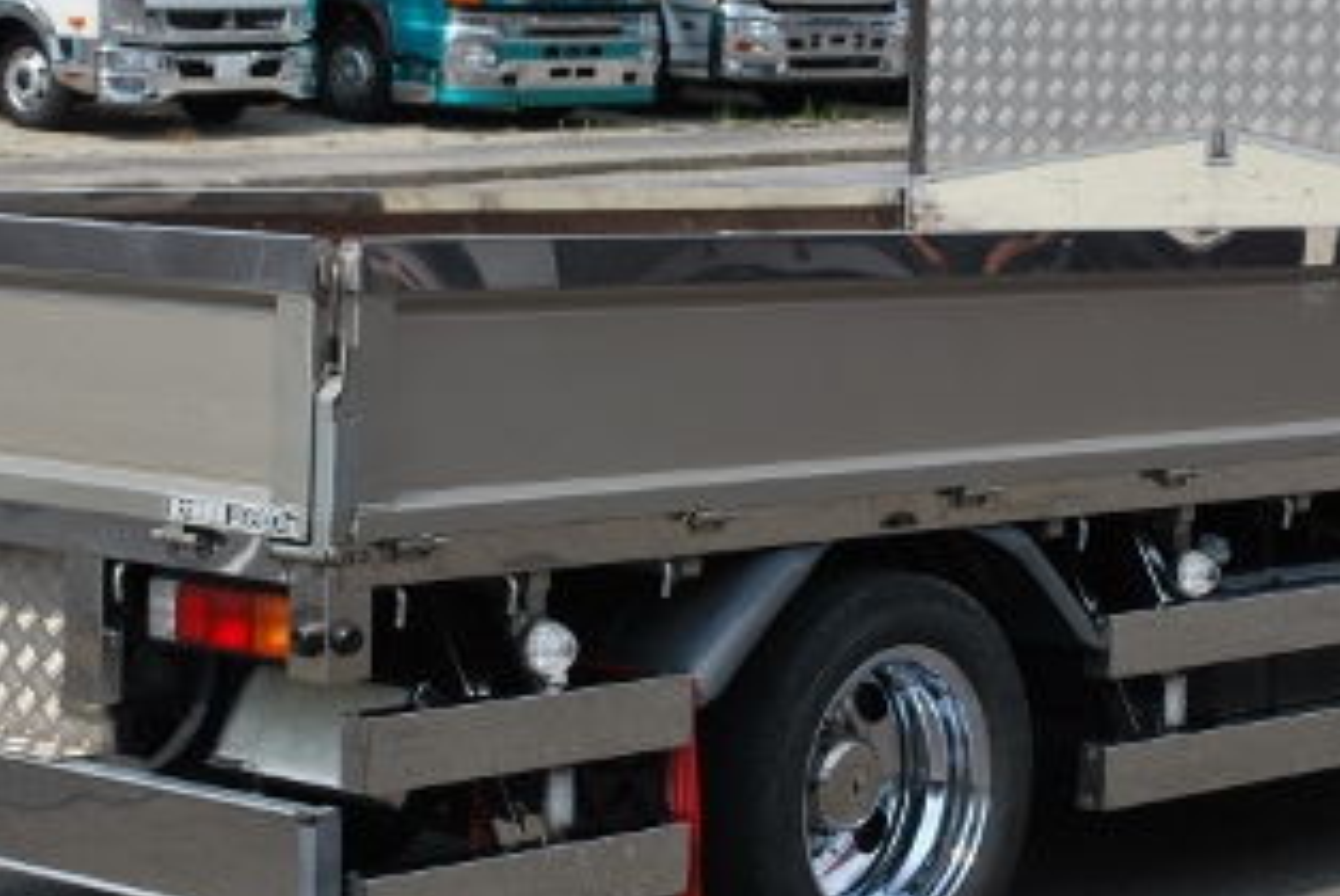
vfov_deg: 12.8
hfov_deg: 19.1
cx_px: 811
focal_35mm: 107
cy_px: 282
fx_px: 3987
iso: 100
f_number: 8
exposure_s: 1/250
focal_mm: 35
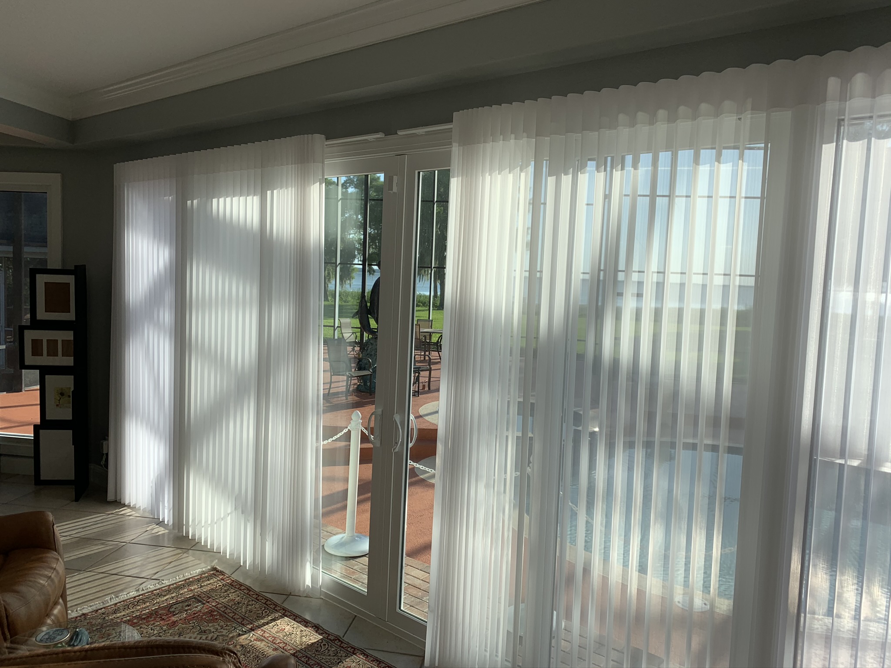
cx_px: 446
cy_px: 334
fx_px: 669
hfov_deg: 67.3
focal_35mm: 26
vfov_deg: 53.1
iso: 25
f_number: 1.8
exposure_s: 1/696
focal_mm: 4.25
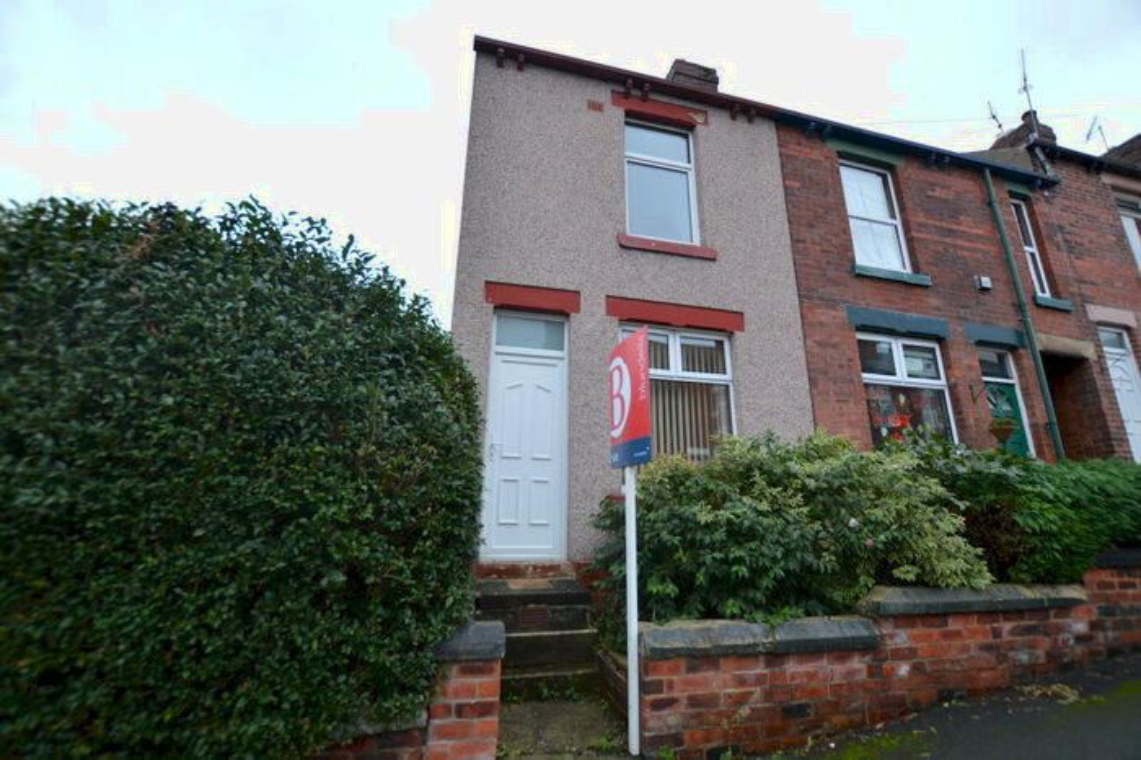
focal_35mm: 15
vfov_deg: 77.3
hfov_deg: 100.4
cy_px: 380
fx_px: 475
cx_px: 570
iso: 100
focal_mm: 10
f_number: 4.5
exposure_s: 1/80
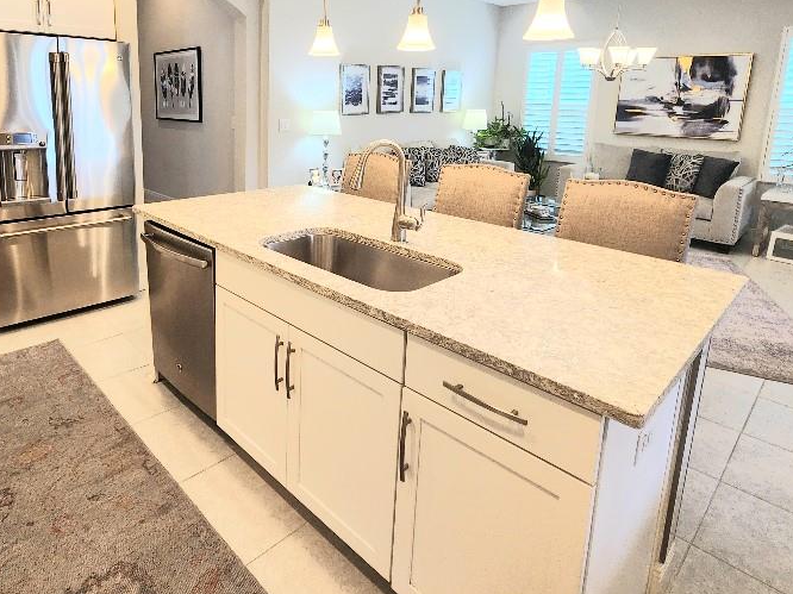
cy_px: 186
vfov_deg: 63.8
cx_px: 313
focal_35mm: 20
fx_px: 458
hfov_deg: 80.7
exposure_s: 1/60.2
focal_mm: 2.2
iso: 125
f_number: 2.2
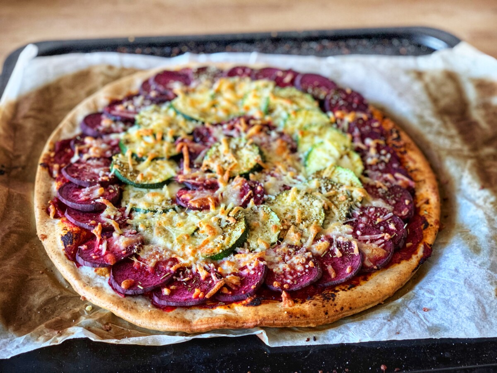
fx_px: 747
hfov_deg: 36.8
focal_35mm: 52
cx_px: 248
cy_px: 186
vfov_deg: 28.0
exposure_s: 1/60
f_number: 2.4
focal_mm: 6
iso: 160
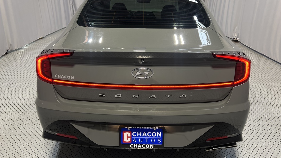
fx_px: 216
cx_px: 143
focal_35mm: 29
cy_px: 80
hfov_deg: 66.1
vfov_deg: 40.1
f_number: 1.5
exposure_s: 1/60
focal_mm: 5.7
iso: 80
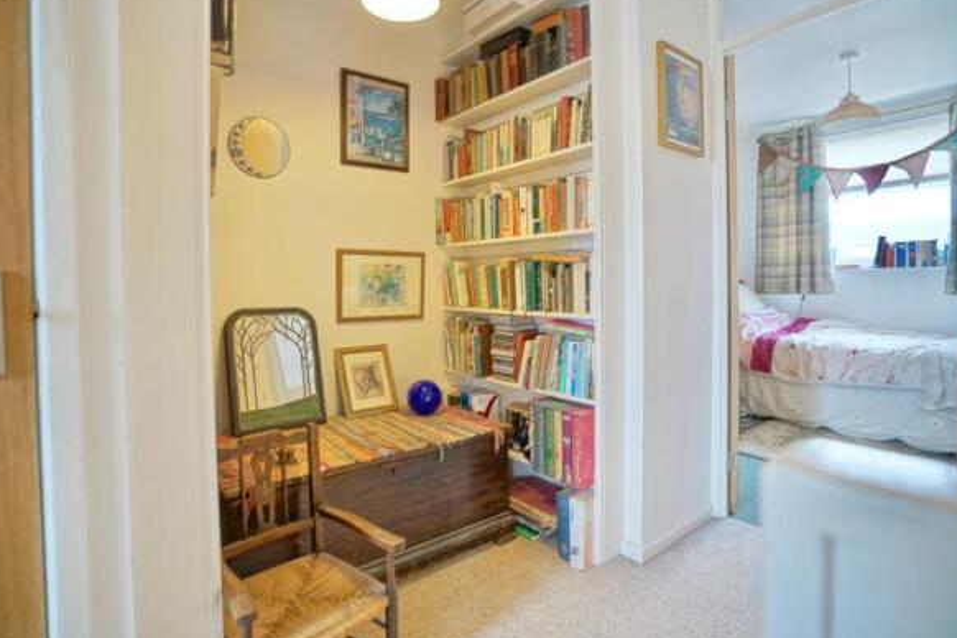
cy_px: 295
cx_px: 460
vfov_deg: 67.3
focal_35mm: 18
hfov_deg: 90.0
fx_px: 478
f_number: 2.8
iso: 100
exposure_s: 1/6
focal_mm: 16
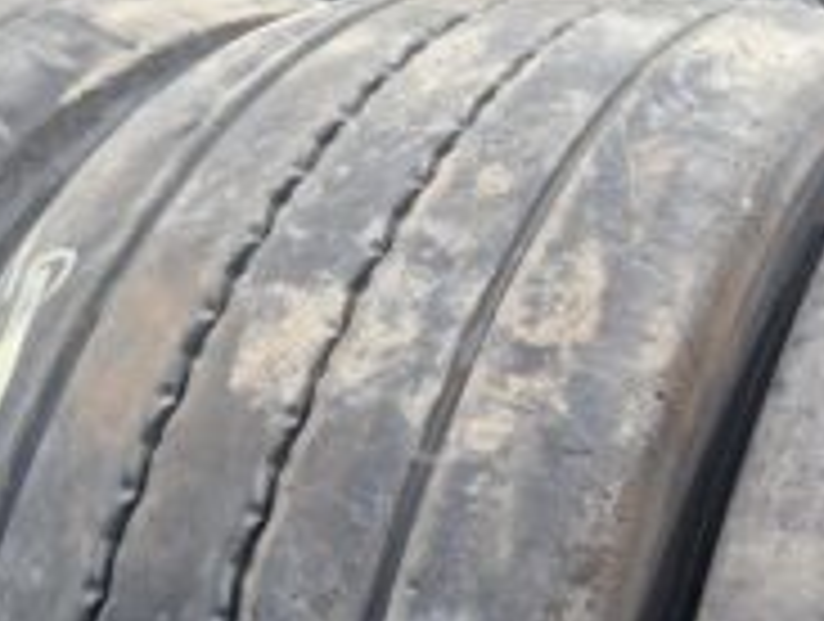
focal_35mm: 61
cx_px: 725
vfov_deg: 23.4
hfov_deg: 30.4
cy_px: 565
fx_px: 1455
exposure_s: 1/614
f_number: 1.8
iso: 50
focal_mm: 5.4
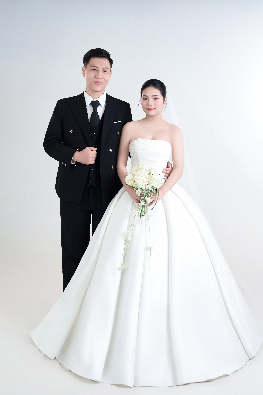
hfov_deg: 24.6
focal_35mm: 55
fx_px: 603
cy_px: 198
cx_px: 132
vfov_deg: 36.2
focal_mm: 55
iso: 200
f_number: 4.5
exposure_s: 1/200
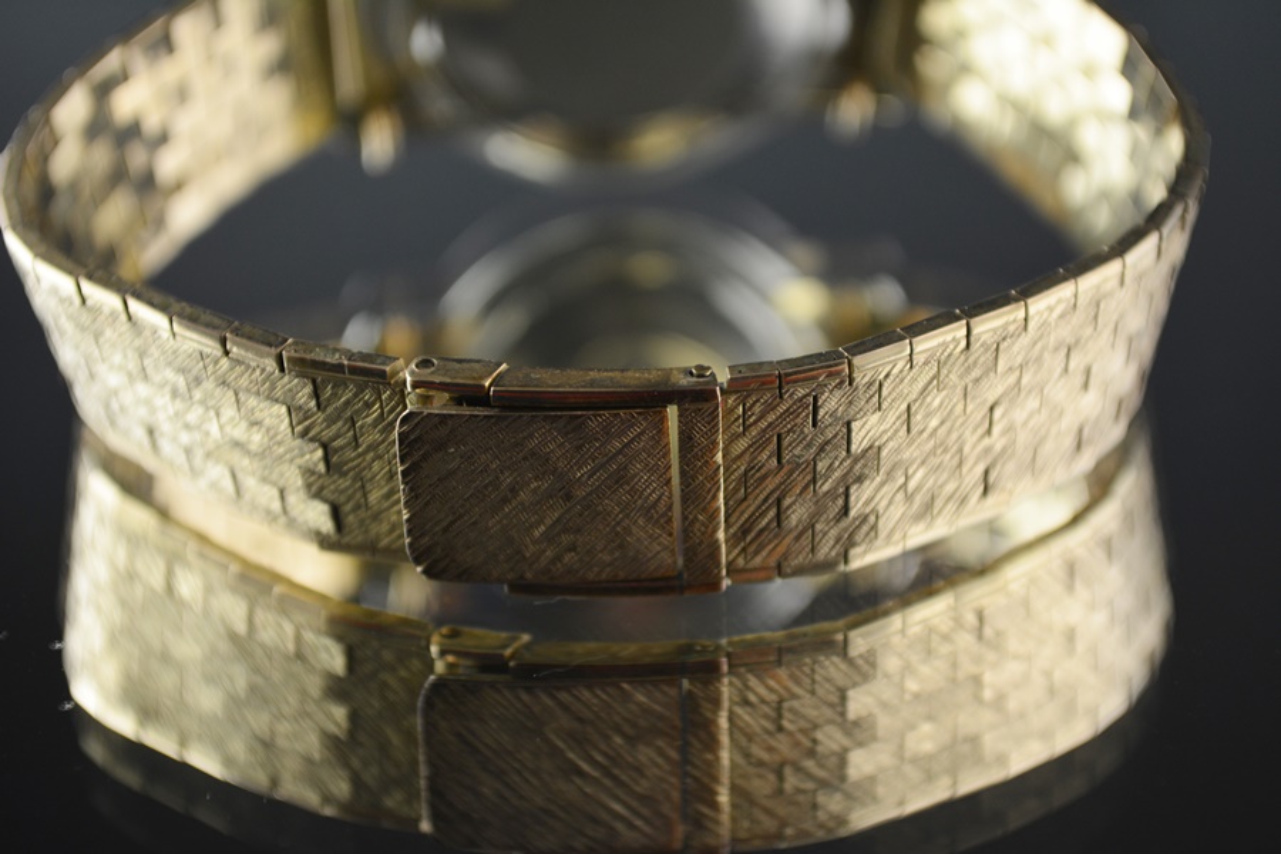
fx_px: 2935
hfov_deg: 24.6
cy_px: 427
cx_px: 640
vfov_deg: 16.6
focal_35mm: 82
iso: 400
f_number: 5.6
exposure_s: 1/125
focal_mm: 55
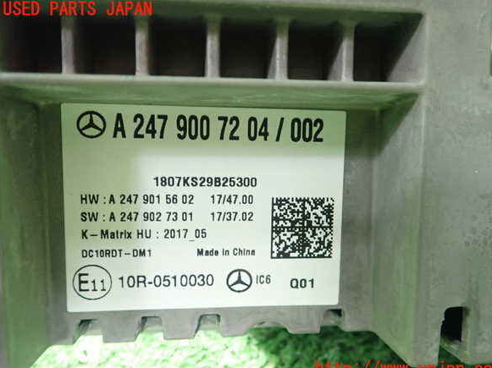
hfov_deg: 58.4
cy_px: 189
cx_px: 252
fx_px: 440
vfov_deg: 45.4
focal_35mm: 31
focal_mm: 5.5
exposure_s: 1/125
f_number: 2.3
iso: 500
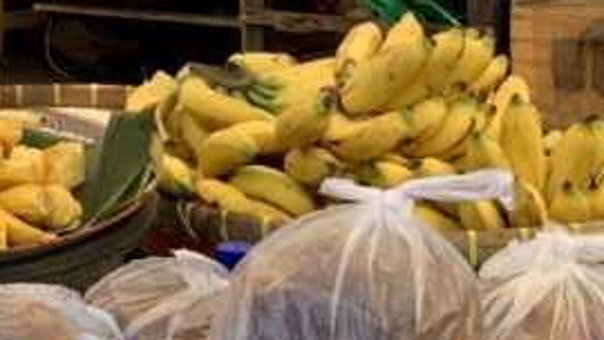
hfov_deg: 16.8
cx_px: -183
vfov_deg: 9.7
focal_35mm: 120
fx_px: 1922
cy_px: -237
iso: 16
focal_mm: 3
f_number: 1.8
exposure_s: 1/486
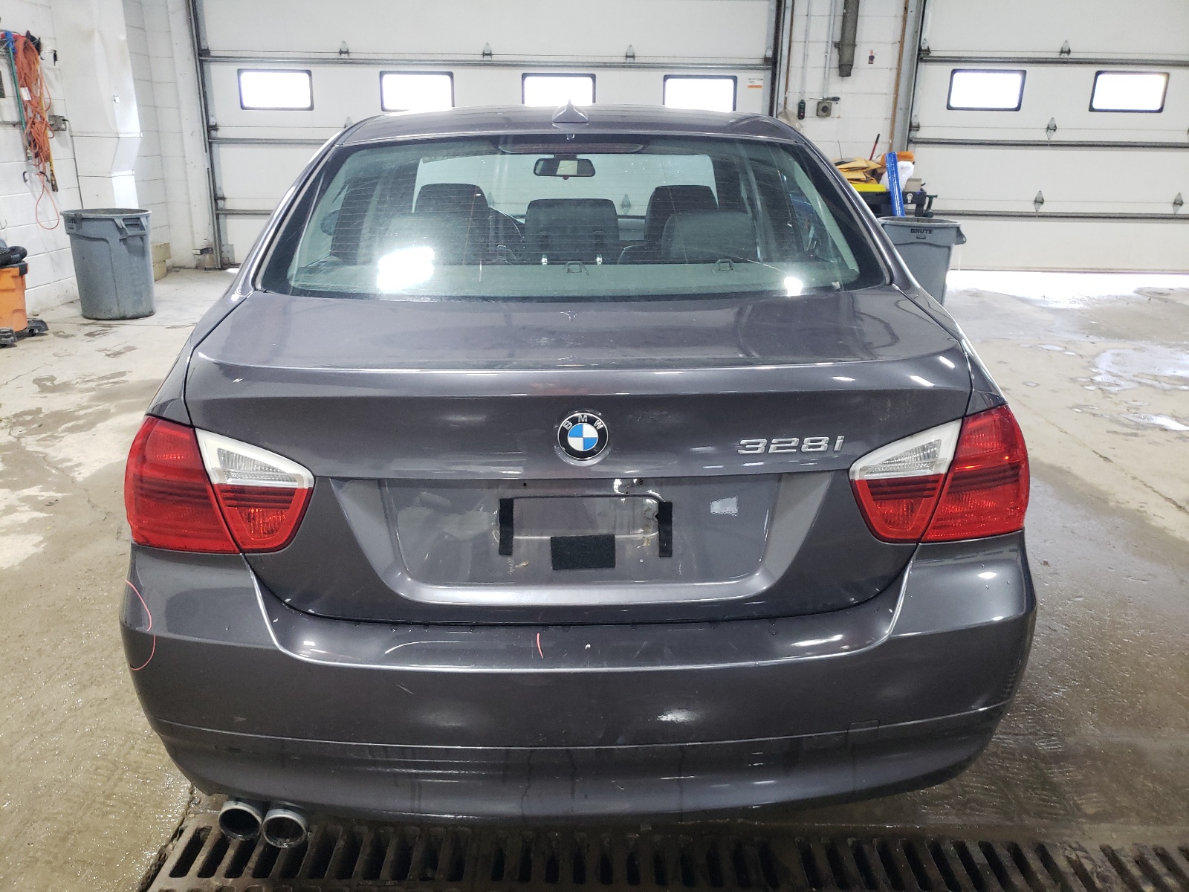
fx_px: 893
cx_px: 594
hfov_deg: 67.3
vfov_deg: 53.1
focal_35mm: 26
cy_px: 446
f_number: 1.5
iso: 168
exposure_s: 1/60.2
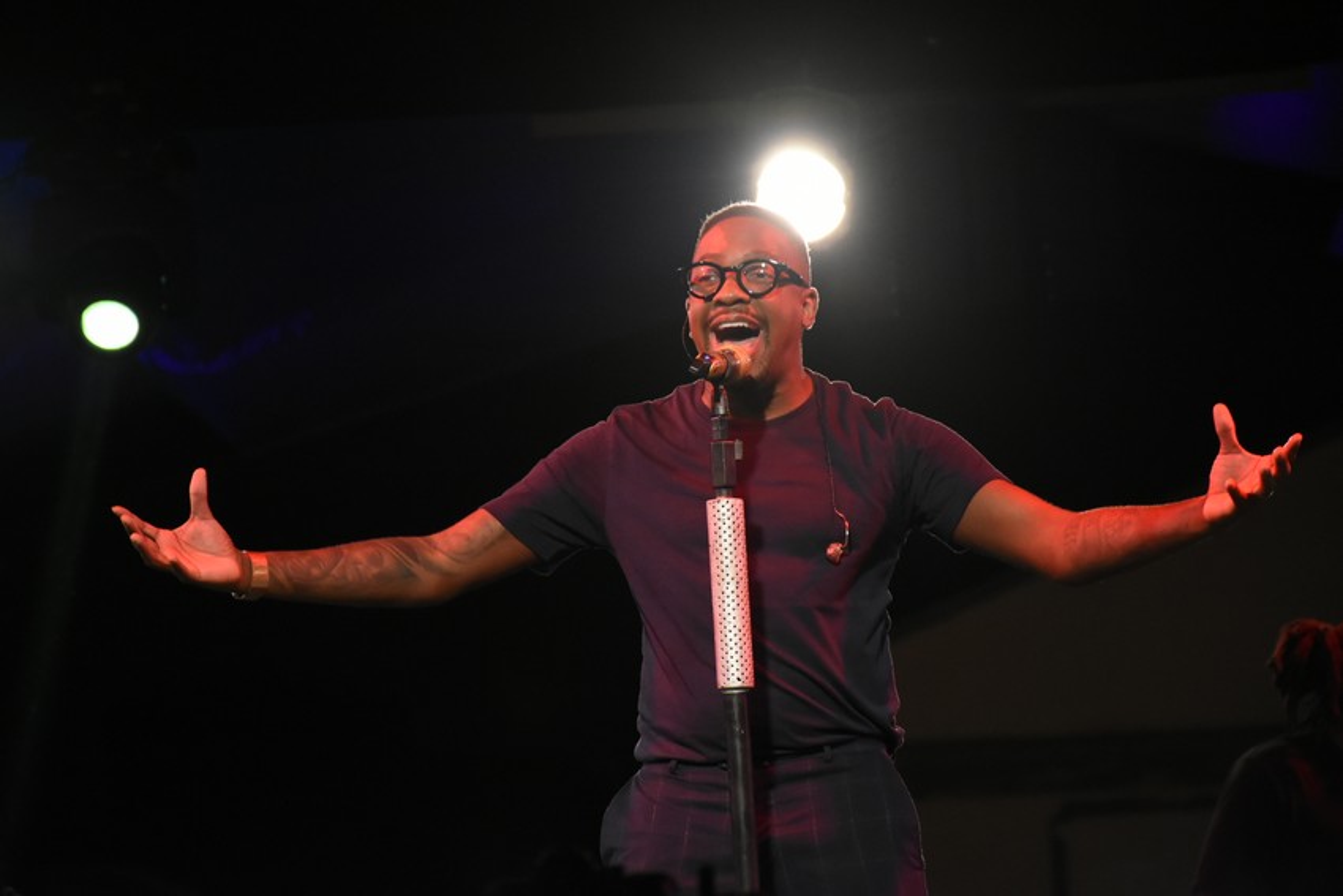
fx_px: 6492
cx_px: 672
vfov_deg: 7.9
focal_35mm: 174
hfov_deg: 11.8
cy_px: 448
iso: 2500
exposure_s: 1/125
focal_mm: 116
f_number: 5.6
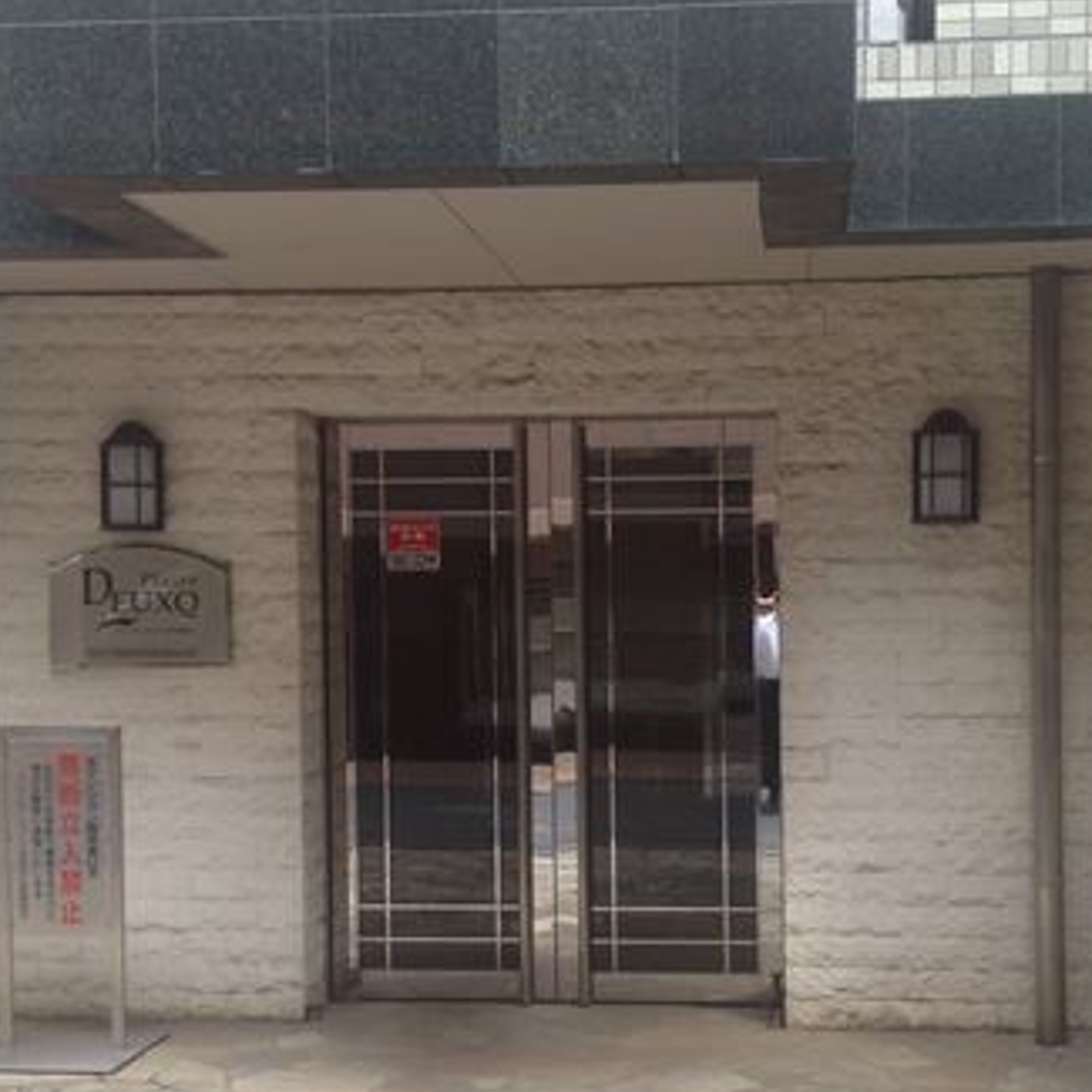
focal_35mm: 61
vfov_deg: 28.1
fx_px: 2177
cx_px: 605
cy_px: 659
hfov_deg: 28.1
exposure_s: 1/260
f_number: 2.4
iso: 50
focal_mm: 4.28
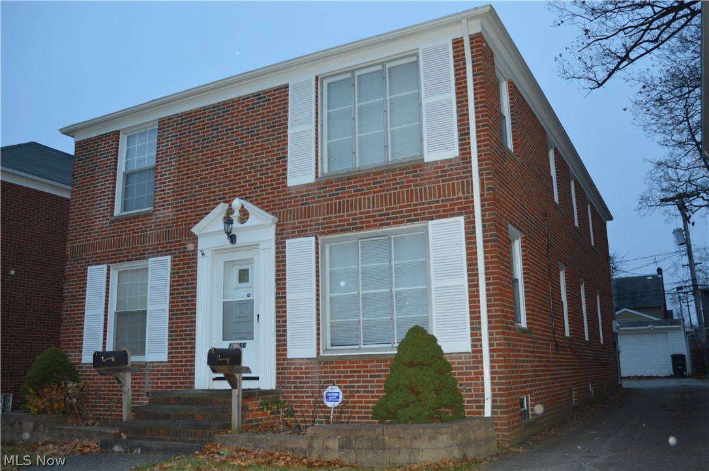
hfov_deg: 57.3
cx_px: 354
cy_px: 236
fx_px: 649
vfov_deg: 39.9
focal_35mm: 33
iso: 400
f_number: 3.5
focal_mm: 22
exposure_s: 1/60
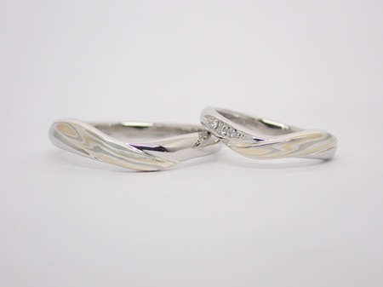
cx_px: 192
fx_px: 851
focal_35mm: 77
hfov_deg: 25.3
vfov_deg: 19.1
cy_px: 144
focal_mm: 13.65
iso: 200
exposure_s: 1/125
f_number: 4.1
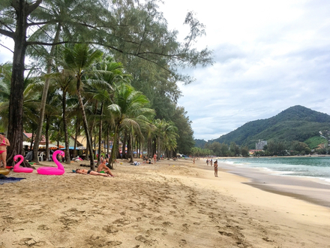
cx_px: 165
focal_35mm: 29
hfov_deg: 61.7
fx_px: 276
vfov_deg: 48.2
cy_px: 124
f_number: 2.2
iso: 25
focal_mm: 4.15
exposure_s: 1/1241
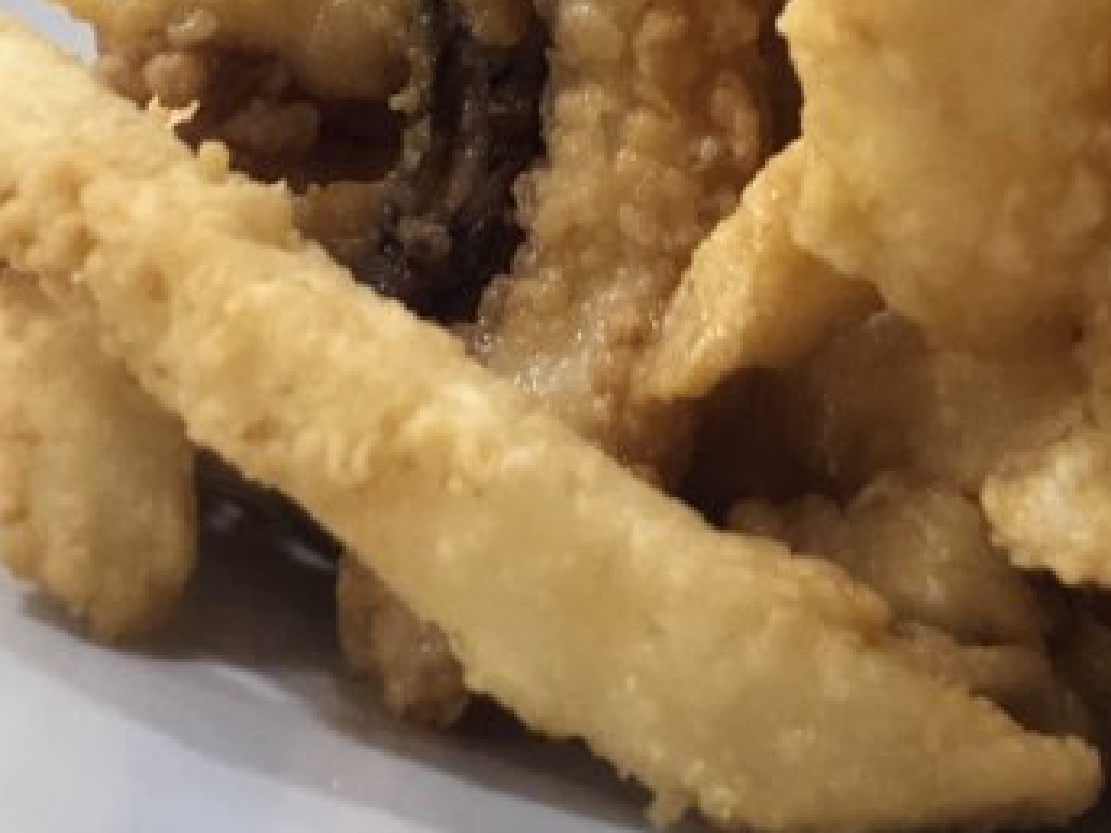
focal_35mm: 155
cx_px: 1469
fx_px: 4975
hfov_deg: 12.3
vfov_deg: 9.5
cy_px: 84
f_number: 2.4
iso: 125
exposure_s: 1/25
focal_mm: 6
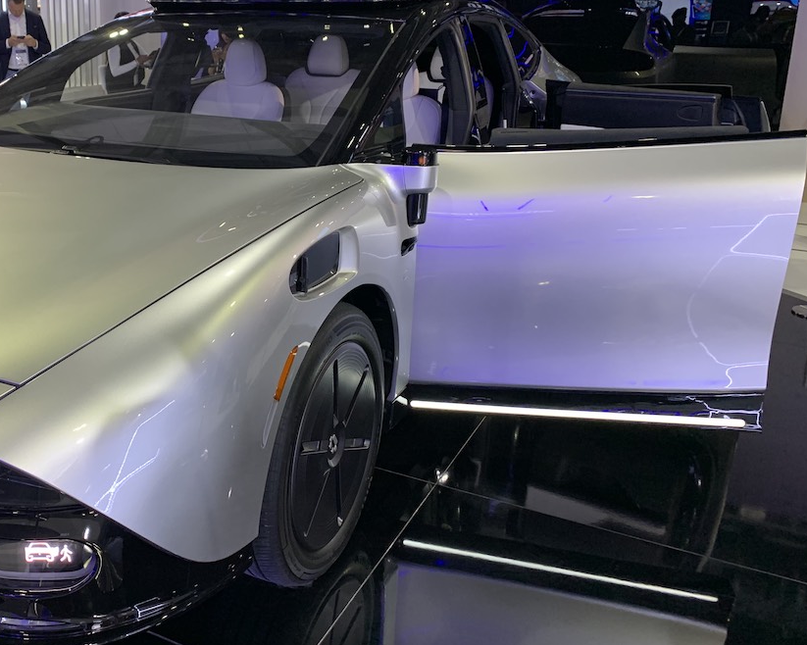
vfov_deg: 39.9
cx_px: 231
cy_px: 245
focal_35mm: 37
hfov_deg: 47.8
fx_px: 884
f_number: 1.8
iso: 125
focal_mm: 4.25
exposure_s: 1/50
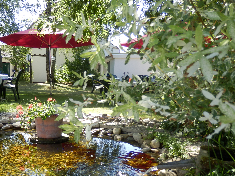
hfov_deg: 47.6
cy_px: 132
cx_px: 94
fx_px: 265
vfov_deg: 36.0
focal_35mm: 39
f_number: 3
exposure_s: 1/200
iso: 80
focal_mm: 4.5
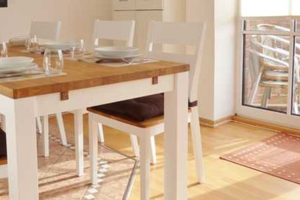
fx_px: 383
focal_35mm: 46
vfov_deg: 28.9
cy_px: 56
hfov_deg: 41.5
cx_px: 76
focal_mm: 6
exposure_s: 1/320
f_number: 2.8
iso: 80
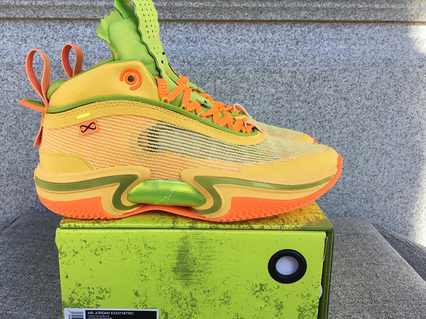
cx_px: 186
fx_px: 443
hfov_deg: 51.2
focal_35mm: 36
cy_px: 167
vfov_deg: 39.6
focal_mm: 3.3
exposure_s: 1/403
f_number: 2.4
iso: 25
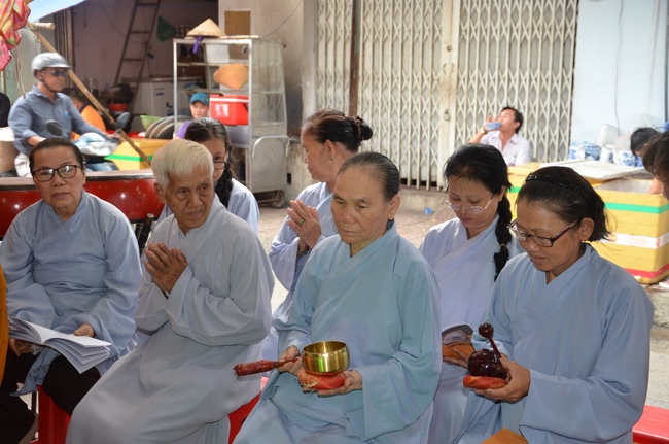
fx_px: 974
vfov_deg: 25.7
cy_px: 222
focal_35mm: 52
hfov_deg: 37.9
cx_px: 334
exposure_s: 1/100
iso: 640
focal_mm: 35
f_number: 4.5
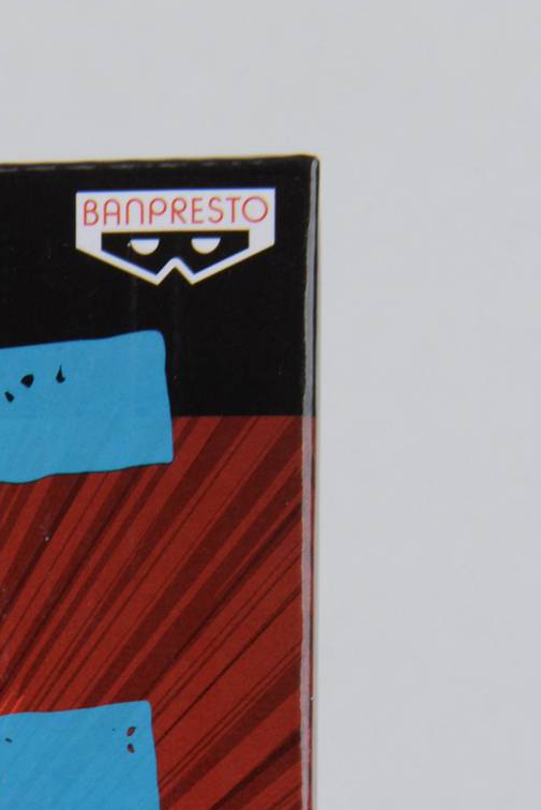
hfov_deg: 6.7
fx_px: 4479
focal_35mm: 199
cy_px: 1482
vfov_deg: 9.8
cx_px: -440
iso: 500
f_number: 13
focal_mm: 50
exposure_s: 1/100
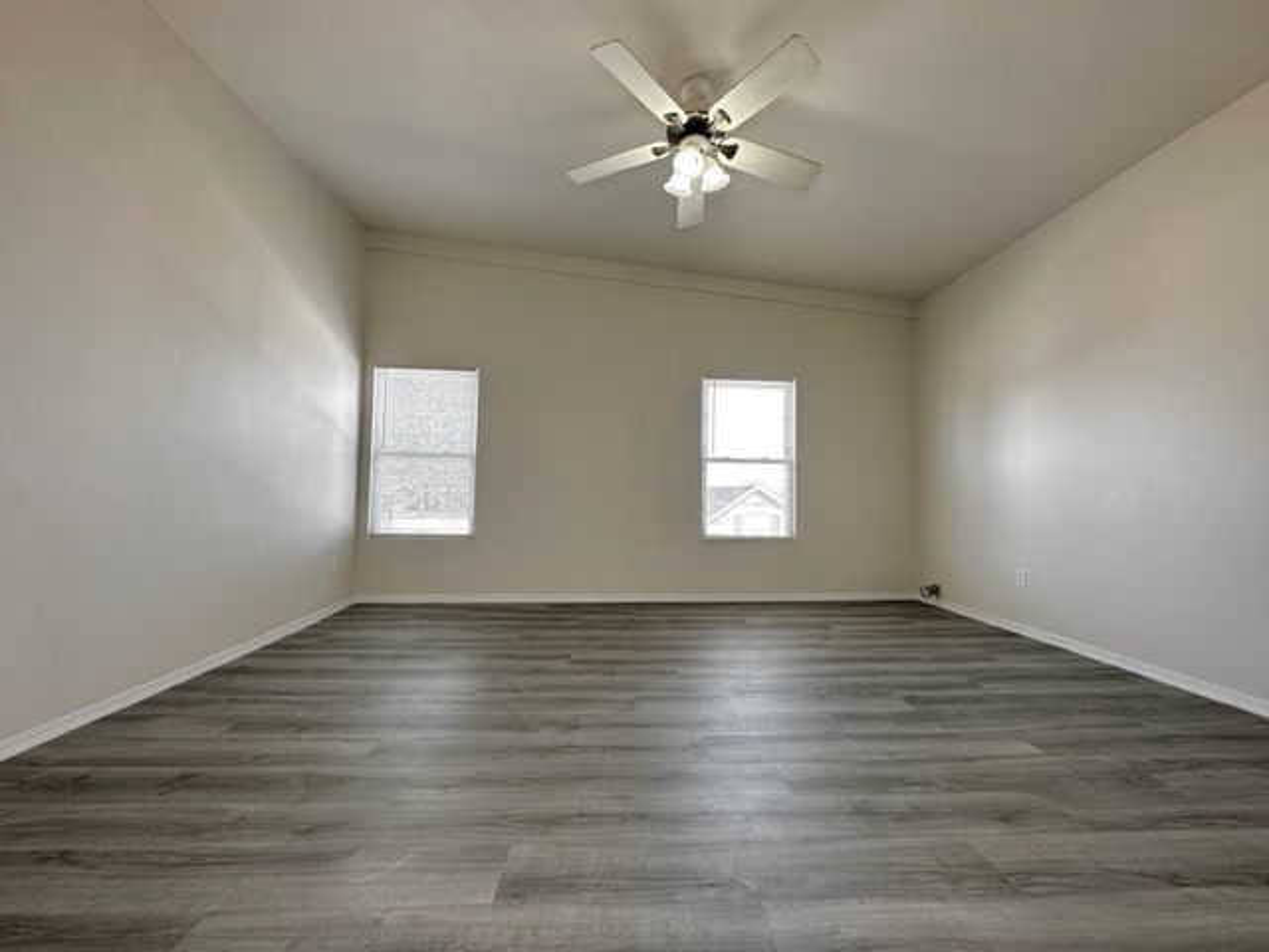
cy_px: 476
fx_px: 513
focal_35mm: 14
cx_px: 634
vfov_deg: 85.7
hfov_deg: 102.1
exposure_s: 1/99
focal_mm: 2.22
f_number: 2.2
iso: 64
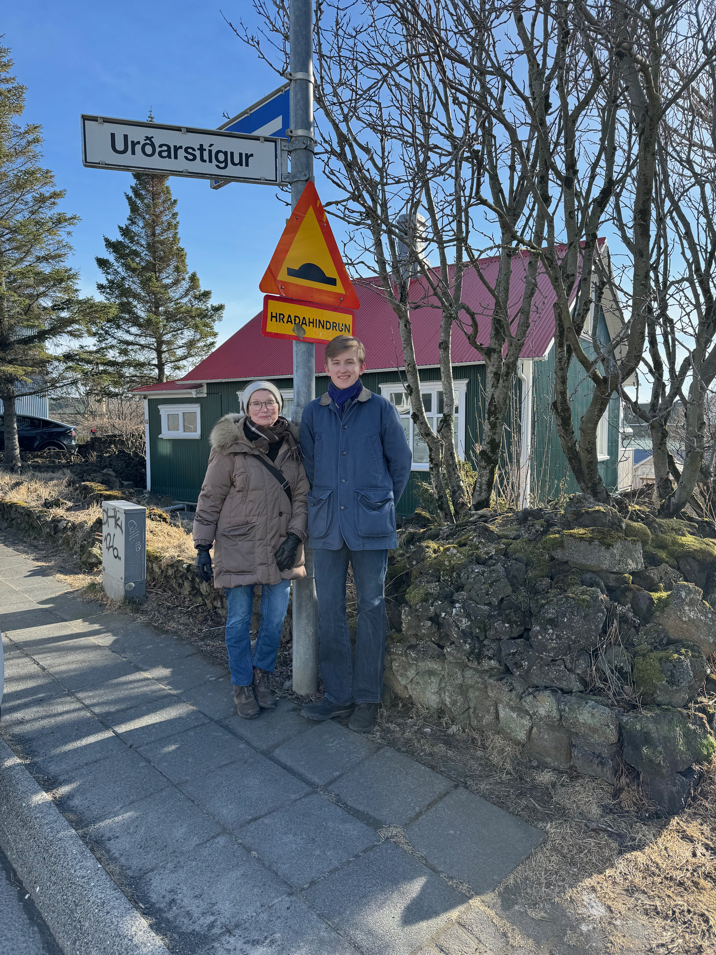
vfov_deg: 71.6
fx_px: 662
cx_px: 358
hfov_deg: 56.8
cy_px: 478
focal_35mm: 24
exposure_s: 1/1261
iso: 80
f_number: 1.78
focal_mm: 6.86
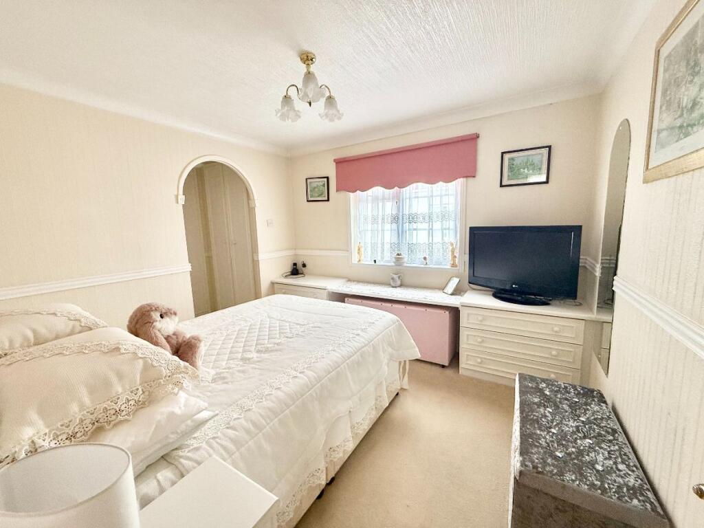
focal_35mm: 14
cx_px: 352
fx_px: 285
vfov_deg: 85.7
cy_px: 264
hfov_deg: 102.1
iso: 250
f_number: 2.2
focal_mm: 2.22
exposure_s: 1/99
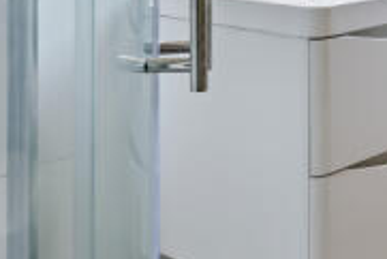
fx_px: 850
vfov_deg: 16.1
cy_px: -104
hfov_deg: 24.1
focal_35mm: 79
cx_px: 417
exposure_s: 1/3
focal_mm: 14
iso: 200
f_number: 16
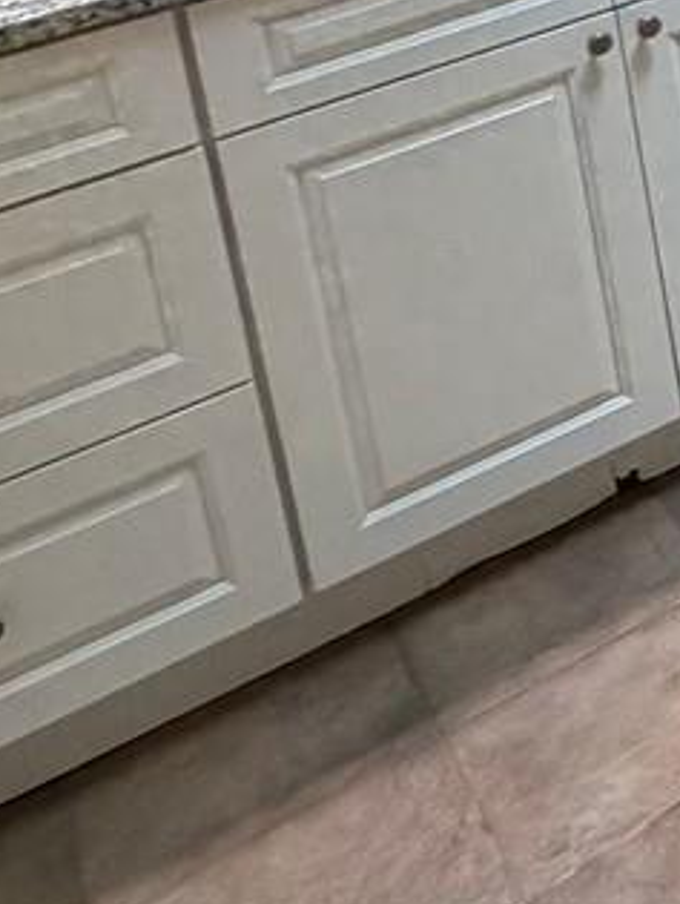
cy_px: -479
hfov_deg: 14.2
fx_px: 1856
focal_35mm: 71
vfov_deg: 22.2
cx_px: 1630
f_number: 2.2
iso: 250
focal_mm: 2.22
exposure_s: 1/120
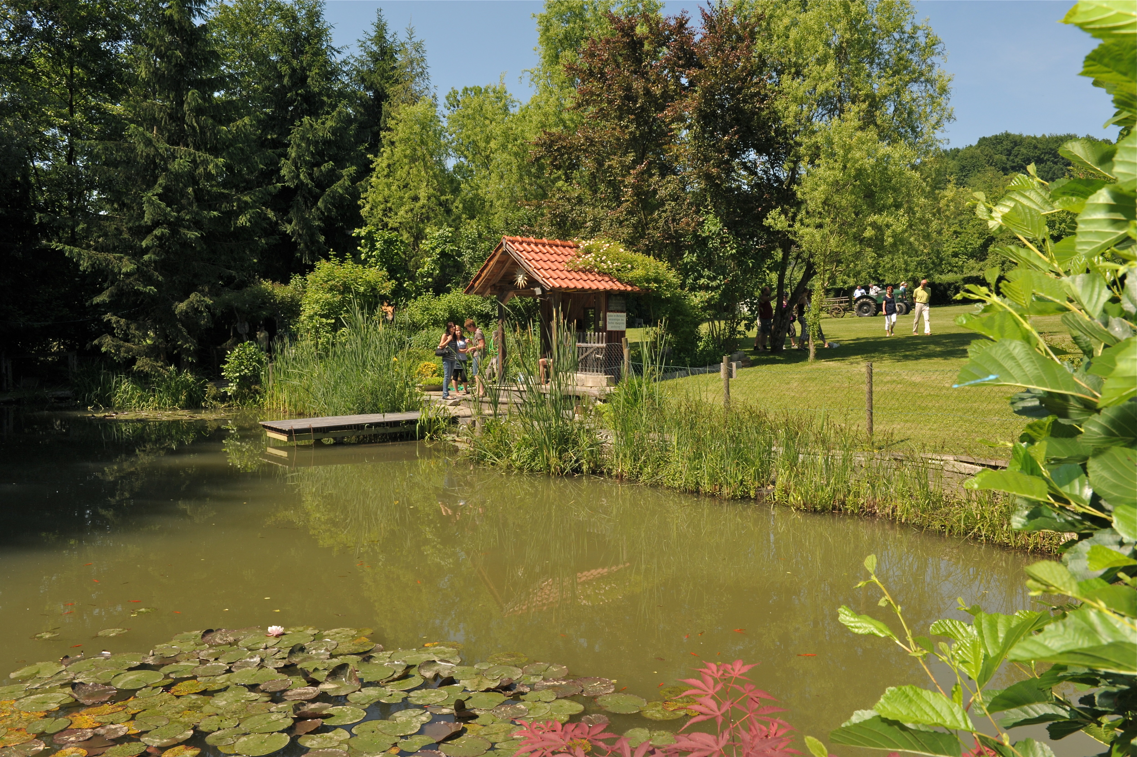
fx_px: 915
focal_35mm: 29
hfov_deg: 63.7
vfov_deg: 44.9
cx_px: 568
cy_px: 378
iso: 400
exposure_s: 1/250
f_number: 14
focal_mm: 29
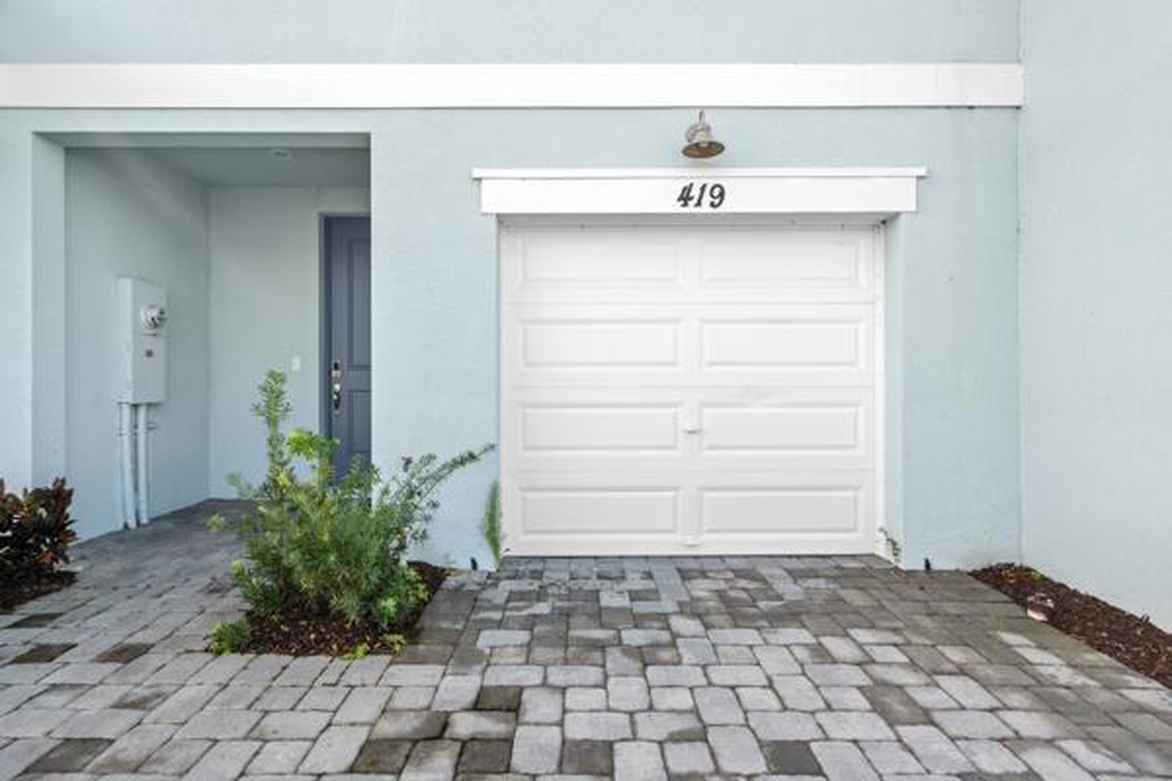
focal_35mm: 18
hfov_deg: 90.0
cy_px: 390
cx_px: 586
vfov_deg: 67.4
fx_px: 586
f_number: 8
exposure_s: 1/80
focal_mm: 18
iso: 100
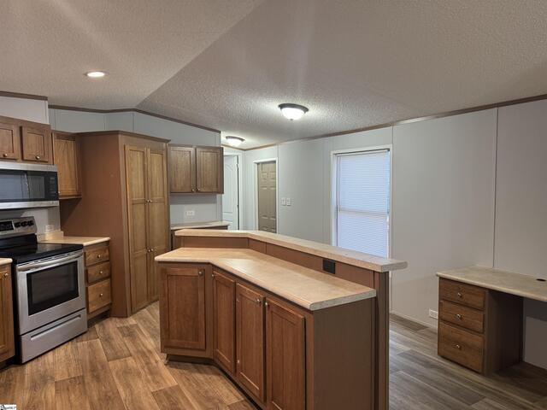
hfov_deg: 71.6
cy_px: 205
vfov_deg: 56.8
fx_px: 379
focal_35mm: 24
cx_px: 274
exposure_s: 1/60
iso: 200
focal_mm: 6.76
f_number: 1.78
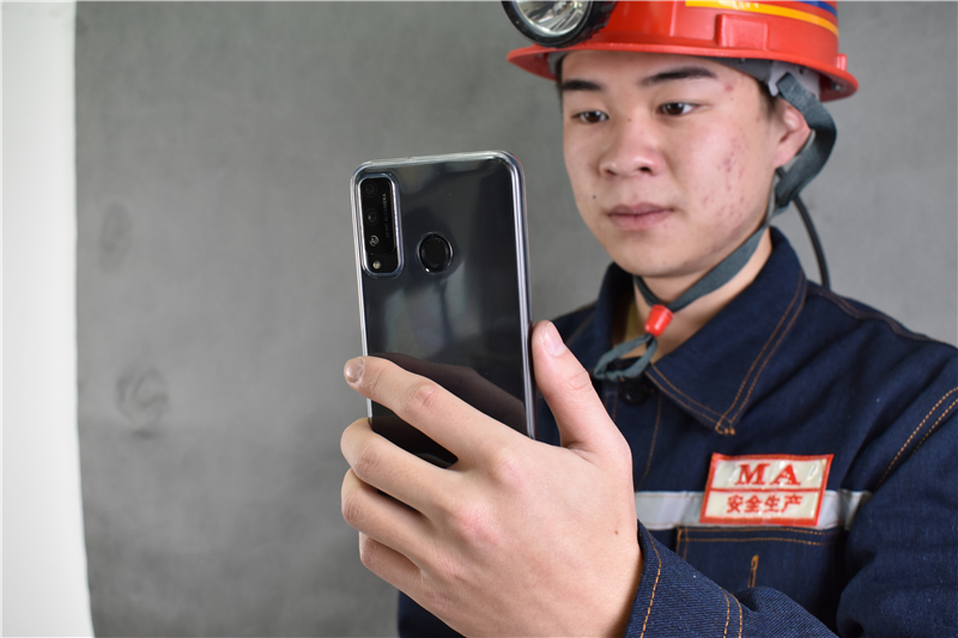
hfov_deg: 49.6
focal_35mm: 39
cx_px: 479
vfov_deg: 34.2
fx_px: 1038
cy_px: 319
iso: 560
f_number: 6.3
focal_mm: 26
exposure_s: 1/40
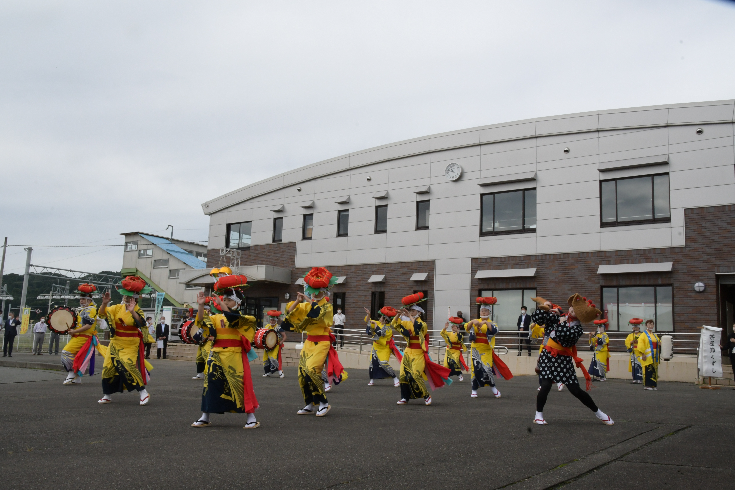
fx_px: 643
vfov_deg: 41.7
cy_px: 245
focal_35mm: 32
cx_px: 368
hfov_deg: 59.5
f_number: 22
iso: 1250
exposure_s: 1/500
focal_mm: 21
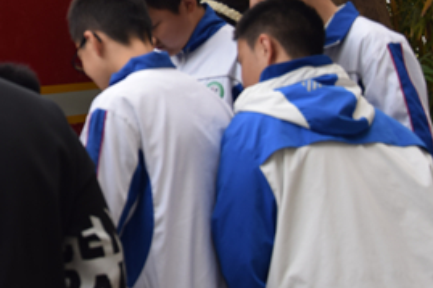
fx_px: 1286
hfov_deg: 18.6
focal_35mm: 107
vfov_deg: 12.7
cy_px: 13
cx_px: 8
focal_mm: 32
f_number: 5
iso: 160
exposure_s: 1/100
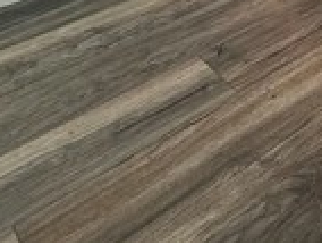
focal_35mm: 63
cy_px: -270
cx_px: 429
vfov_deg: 16.4
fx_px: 587
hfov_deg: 25.8
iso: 100
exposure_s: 1/120
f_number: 2.2
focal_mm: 2.22
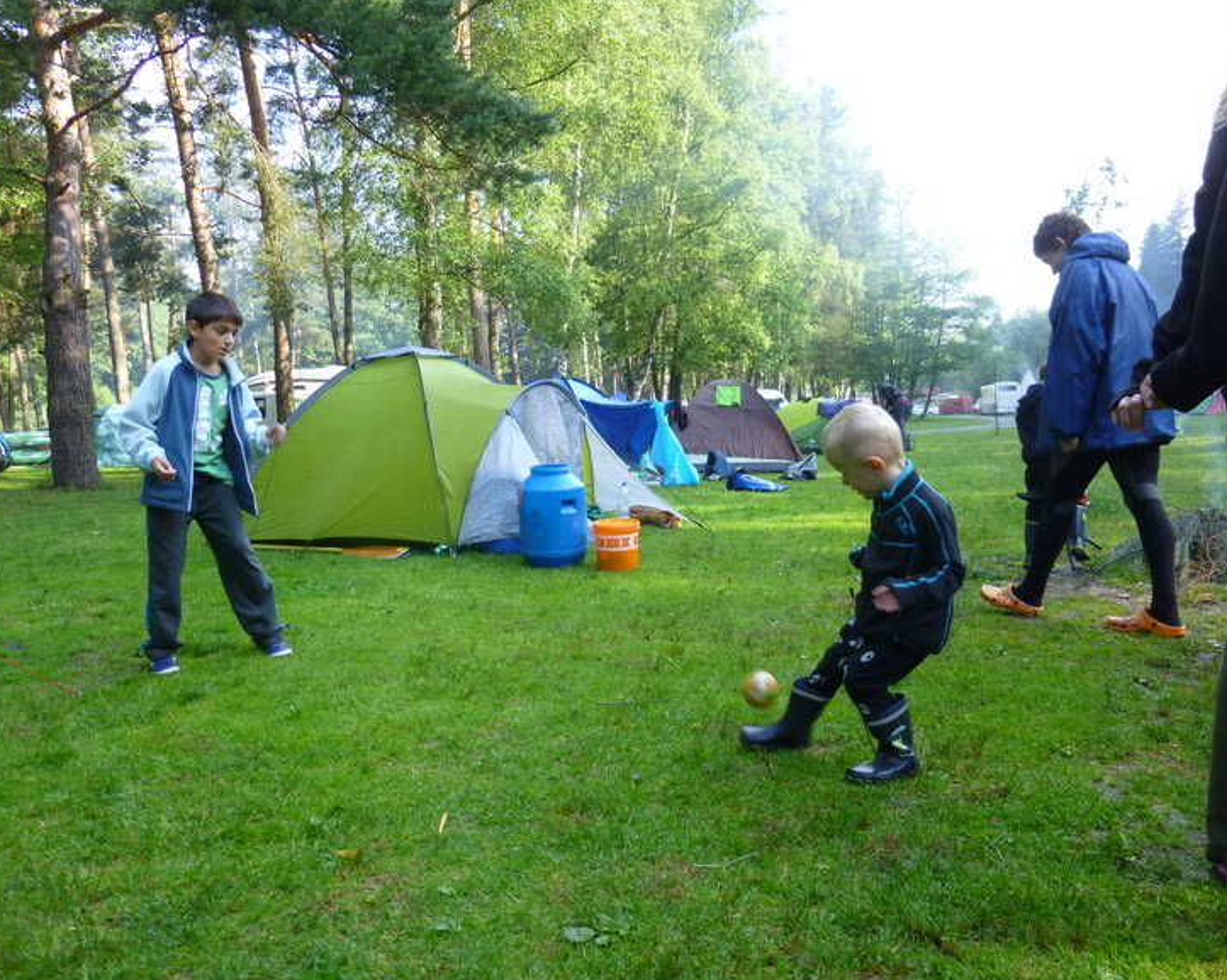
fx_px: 980
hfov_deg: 64.0
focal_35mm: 27
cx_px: 655
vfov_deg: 53.2
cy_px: 502
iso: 100
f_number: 3.1
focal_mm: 4.5
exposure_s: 1/100
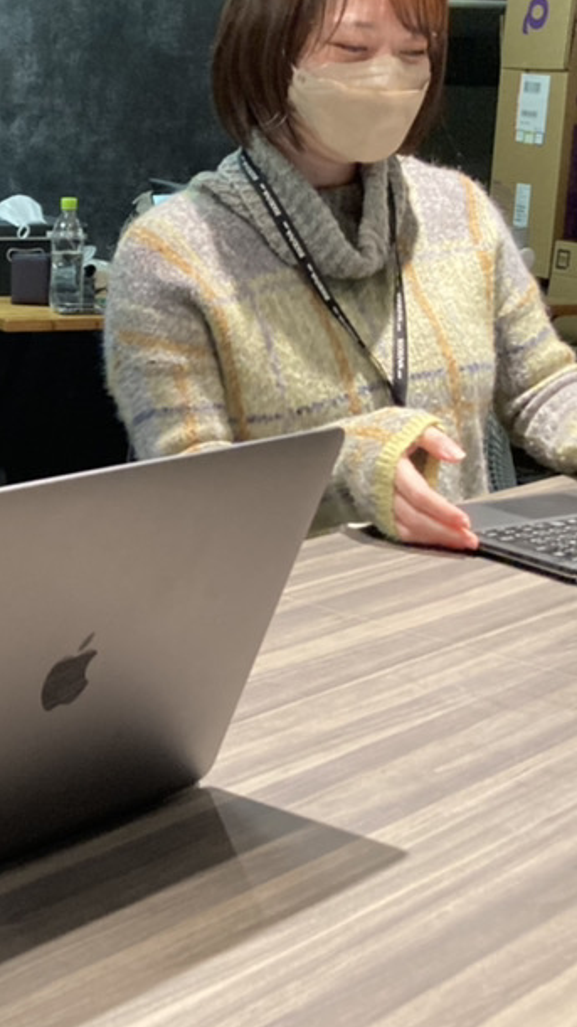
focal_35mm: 60
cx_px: -42
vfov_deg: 34.6
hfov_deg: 19.3
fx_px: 1632
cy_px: 349
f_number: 1.8
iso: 250
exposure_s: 1/33
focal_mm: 3.99
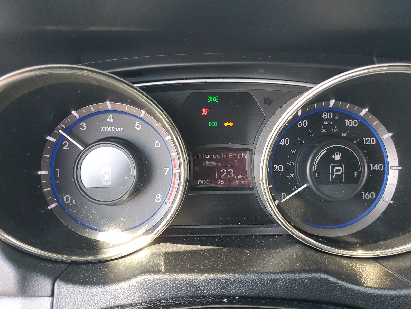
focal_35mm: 26
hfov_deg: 67.3
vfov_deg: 53.1
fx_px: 309
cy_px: 154
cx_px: 206
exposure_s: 1/120
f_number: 1.5
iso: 87
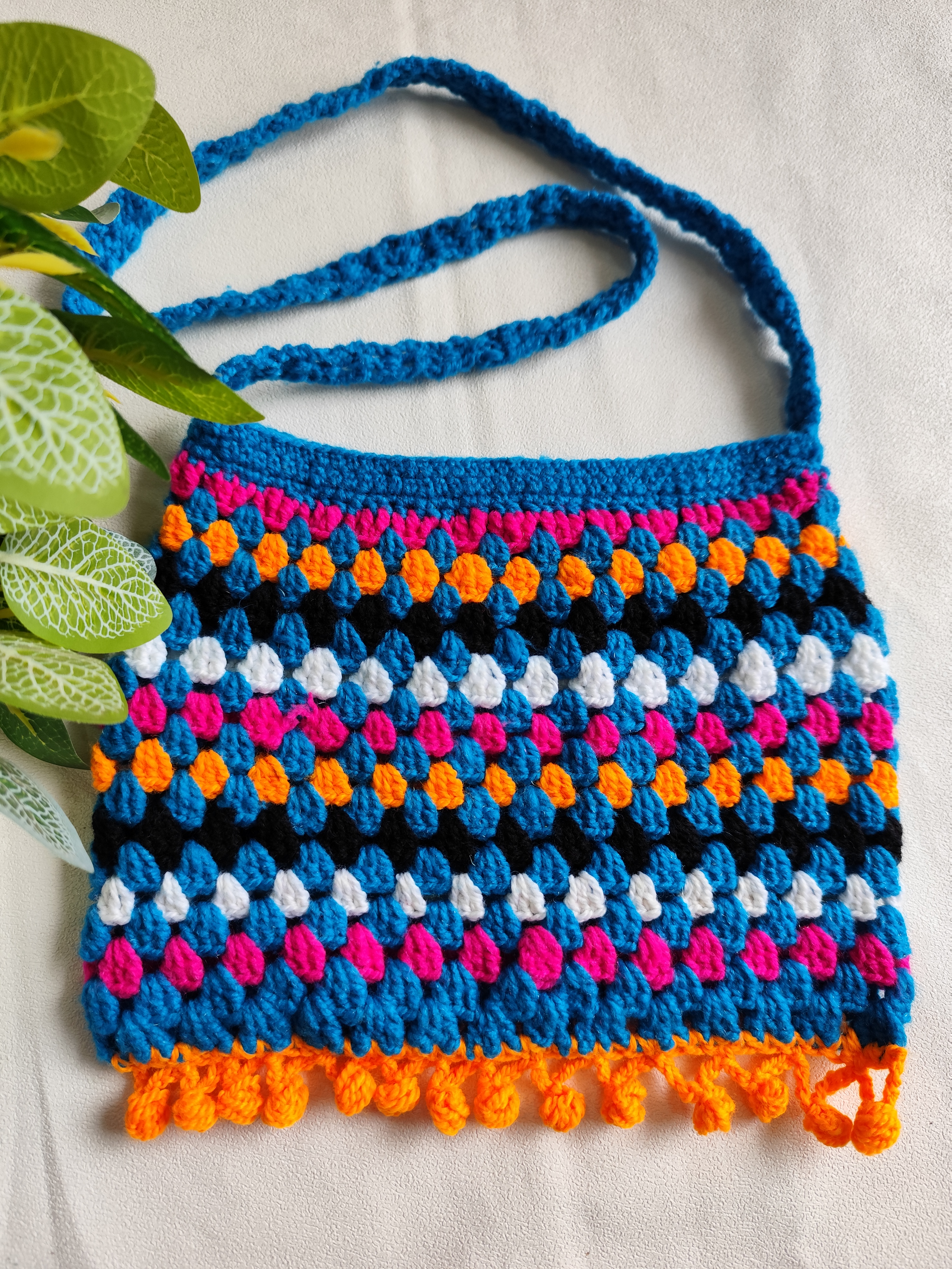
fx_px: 843
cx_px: 476
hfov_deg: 58.9
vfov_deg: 73.9
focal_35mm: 23
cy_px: 634
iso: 320
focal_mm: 6.19
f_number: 1.65
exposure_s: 1/100
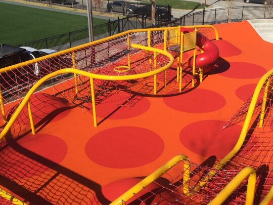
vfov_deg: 48.2
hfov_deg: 61.7
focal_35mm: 29
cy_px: 102
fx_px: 229
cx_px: 136
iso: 32
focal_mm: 4.15
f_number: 2.2
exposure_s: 1/1980
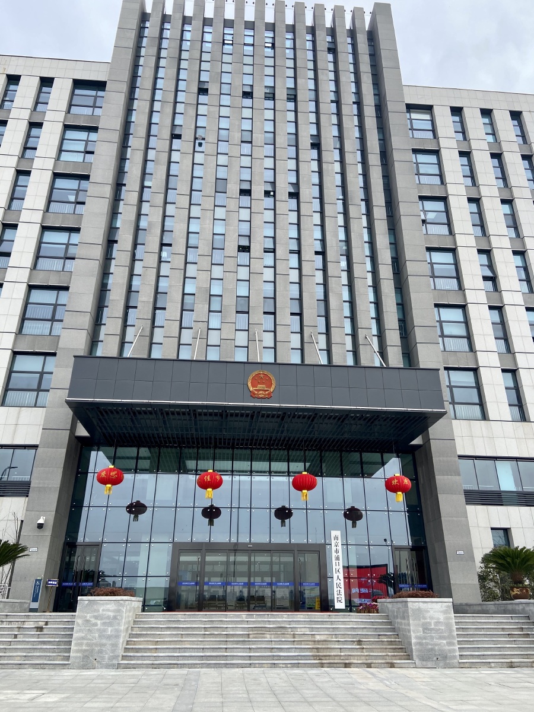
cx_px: 267
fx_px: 535
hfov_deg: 53.1
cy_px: 356
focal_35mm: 26
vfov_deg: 67.3
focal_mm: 4.25
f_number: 1.8
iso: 32
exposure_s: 1/1346
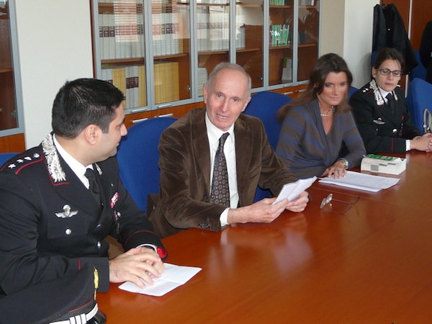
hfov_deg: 39.7
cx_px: 216
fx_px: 599
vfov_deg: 30.3
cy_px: 162
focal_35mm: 48
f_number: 2.8
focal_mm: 4.9
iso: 100
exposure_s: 1/20
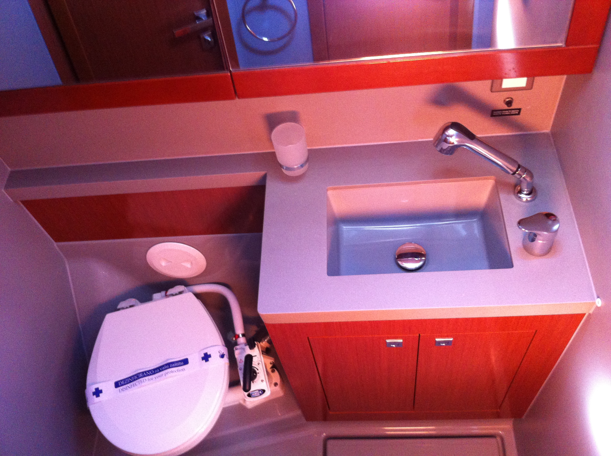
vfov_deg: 40.6
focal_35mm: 35
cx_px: 306
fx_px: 617
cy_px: 228
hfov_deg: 52.7
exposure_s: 1/15
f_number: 2.8
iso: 320
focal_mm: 3.85
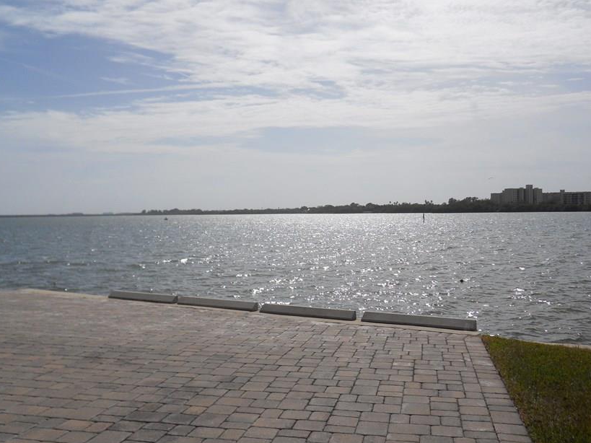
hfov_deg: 52.6
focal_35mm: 35
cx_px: 305
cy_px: 230
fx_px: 597
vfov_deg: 40.7
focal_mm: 5
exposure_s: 1/1500
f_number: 5.4
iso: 80
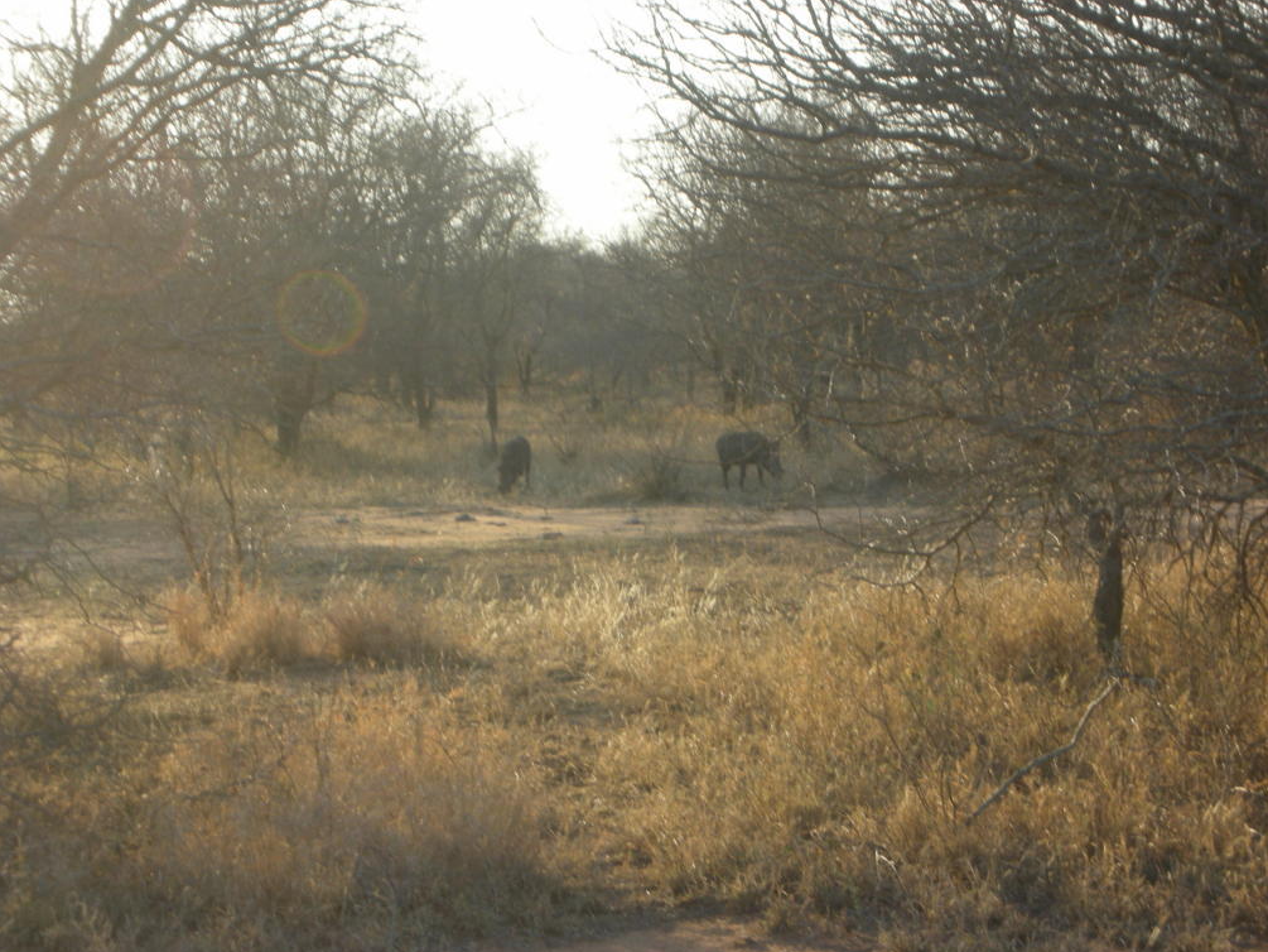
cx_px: 625
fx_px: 3920
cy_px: 482
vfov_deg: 13.8
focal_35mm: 107
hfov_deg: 18.4
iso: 50
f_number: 5.4
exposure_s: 1/71.5
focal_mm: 17.4
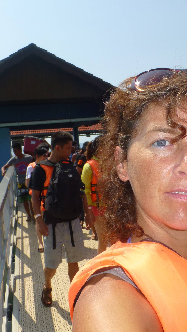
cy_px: 152
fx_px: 335
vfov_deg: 52.7
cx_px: 94
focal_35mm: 38
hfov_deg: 31.2
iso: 100
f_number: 4
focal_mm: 4.3
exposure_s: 1/1600
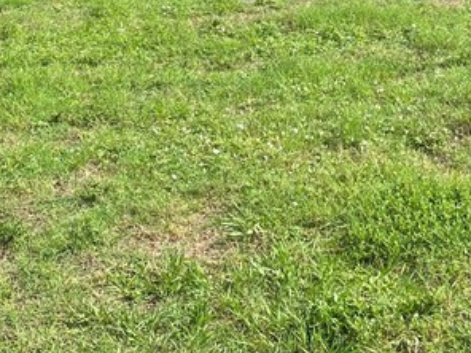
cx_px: 420
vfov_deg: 15.8
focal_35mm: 90
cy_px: -70
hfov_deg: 21.3
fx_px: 1225
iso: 32
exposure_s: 1/1170
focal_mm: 4.25
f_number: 1.8
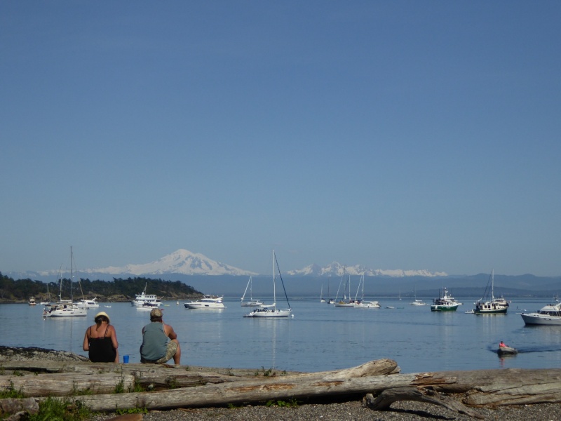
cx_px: 280
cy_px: 210
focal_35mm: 85
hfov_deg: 23.0
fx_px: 1378
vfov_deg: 17.4
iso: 100
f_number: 4.7
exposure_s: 1/1300
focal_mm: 14.1
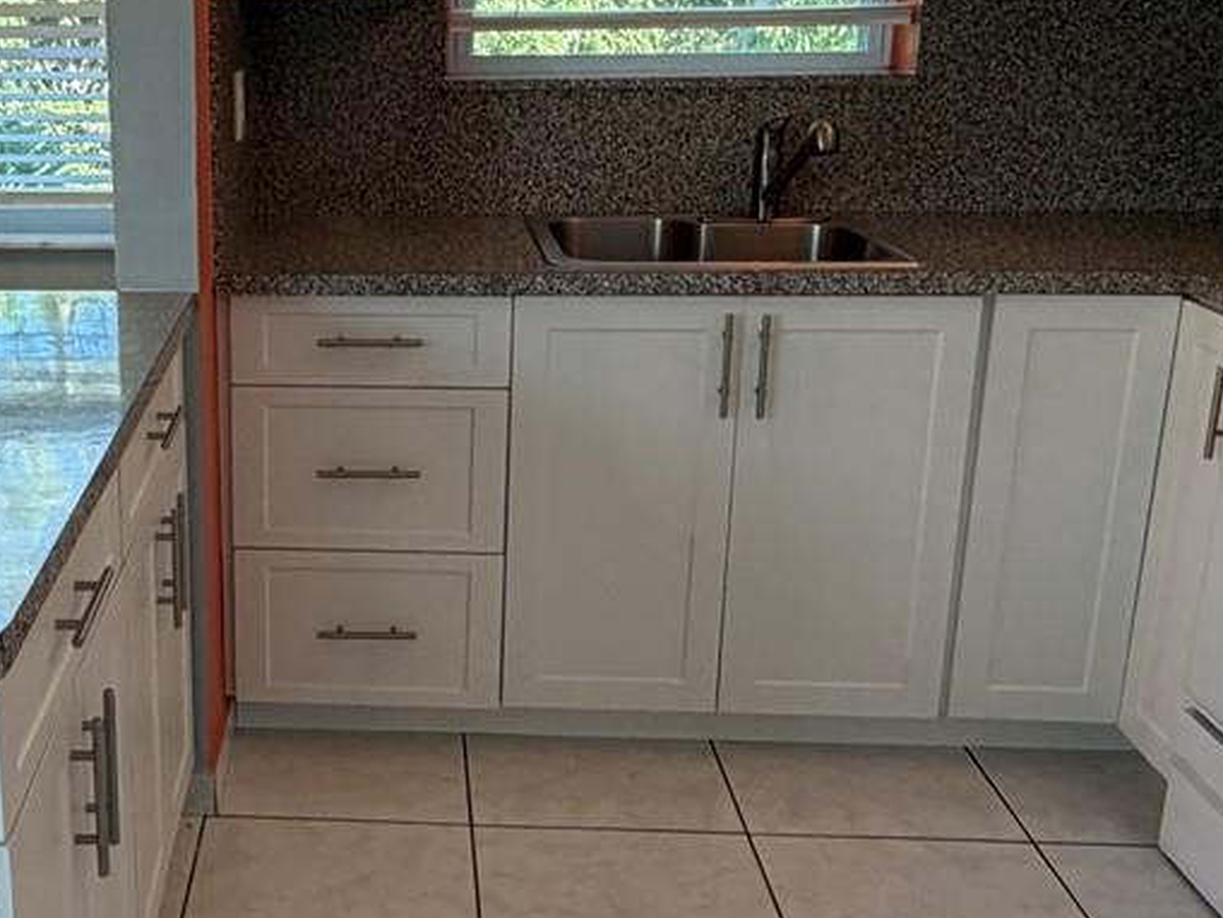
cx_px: 255
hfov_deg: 41.2
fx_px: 1555
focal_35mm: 44
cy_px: 389
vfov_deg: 32.8
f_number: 2.2
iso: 200
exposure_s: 1/120
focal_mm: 2.22
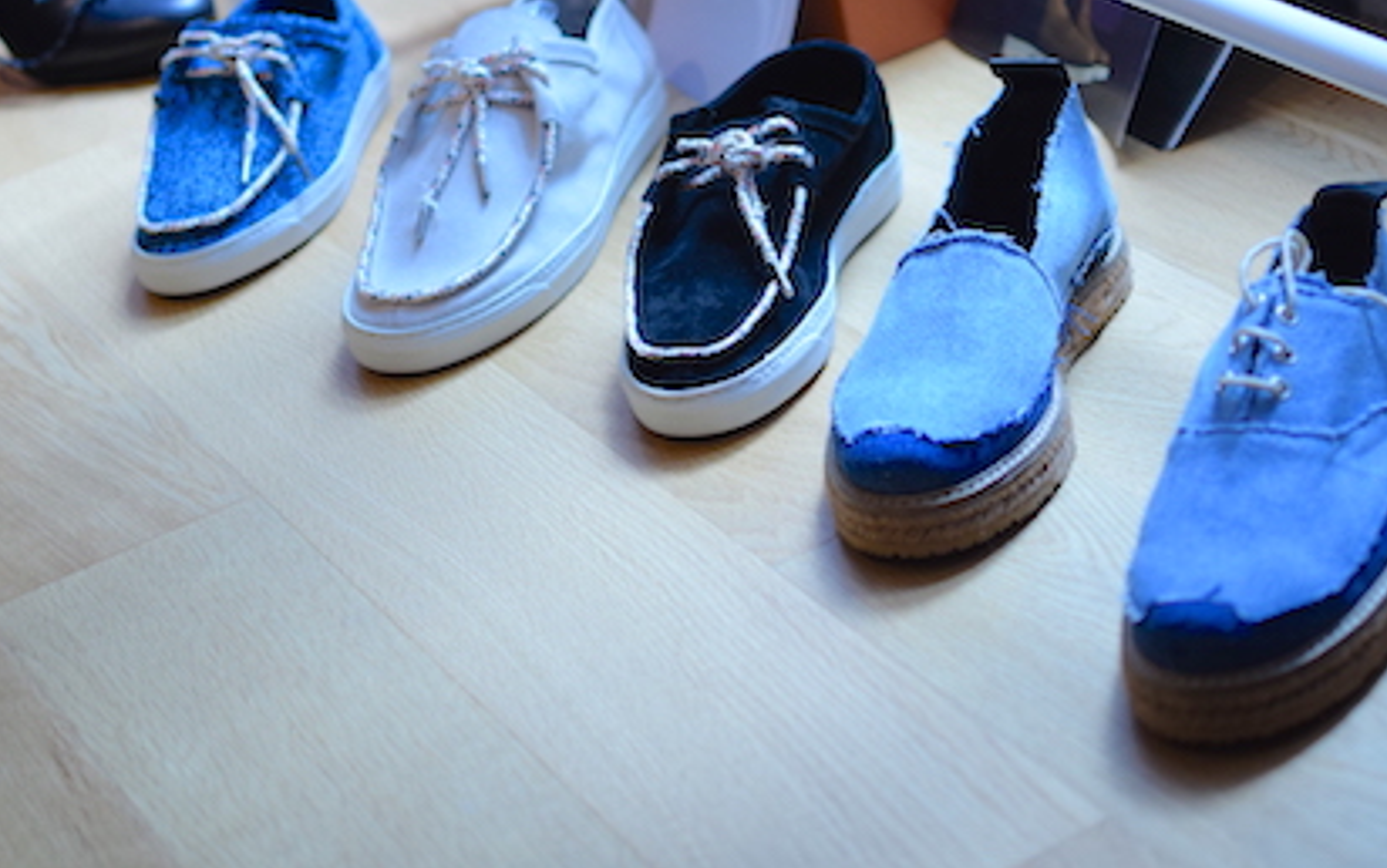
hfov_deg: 25.2
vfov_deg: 16.0
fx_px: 3093
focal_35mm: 82
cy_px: 338
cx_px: 912
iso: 640
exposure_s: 1/250
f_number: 1.8
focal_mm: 35
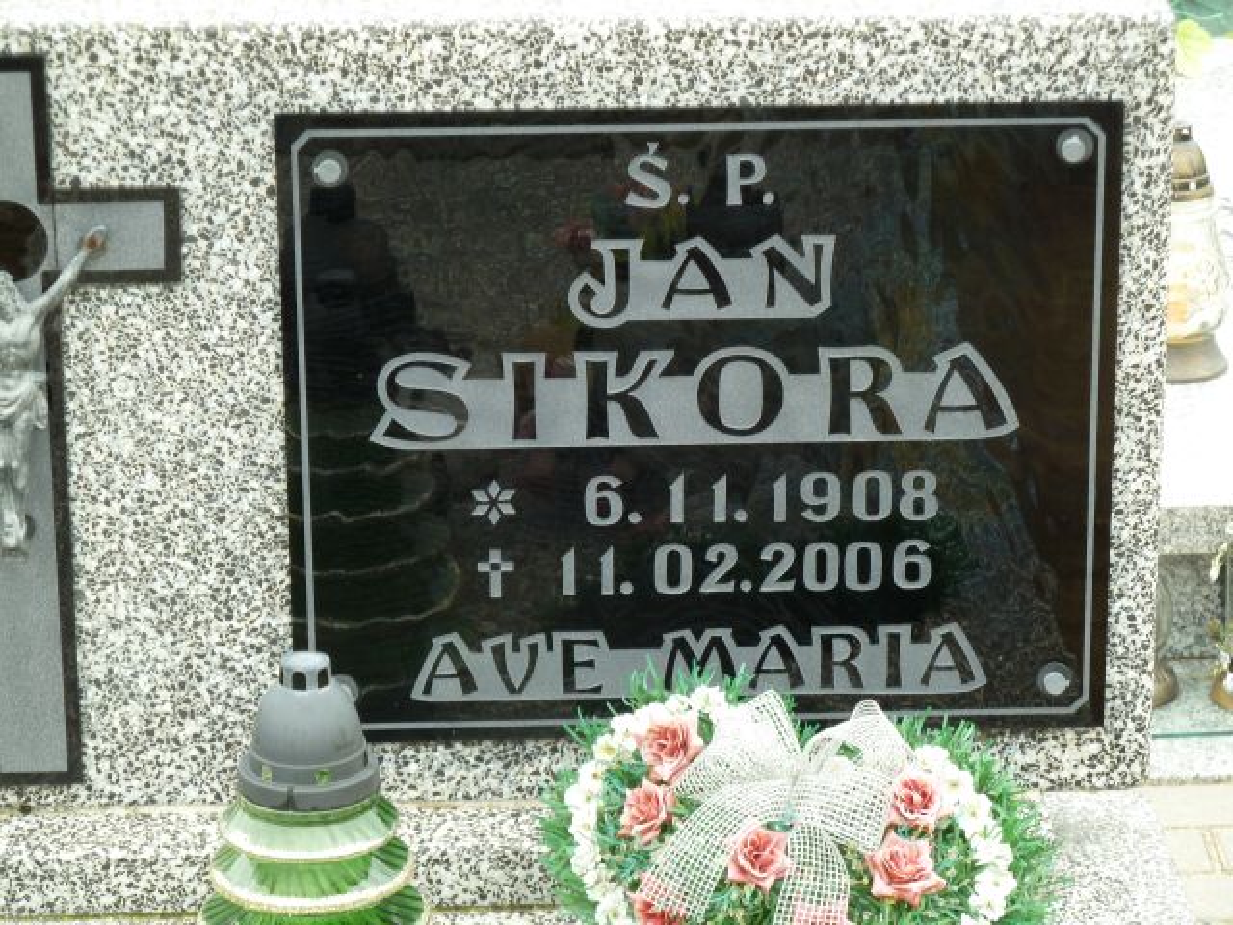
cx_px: 616
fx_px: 4559
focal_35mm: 128
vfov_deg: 11.6
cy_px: 462
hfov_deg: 15.4
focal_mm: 21
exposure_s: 1/40
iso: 100
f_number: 4.4
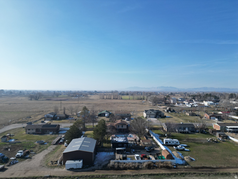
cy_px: 90
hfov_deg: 71.6
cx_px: 119
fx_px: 165
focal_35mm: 24
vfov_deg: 56.8
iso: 140
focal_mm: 6.72
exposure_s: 1/4000
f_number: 1.7
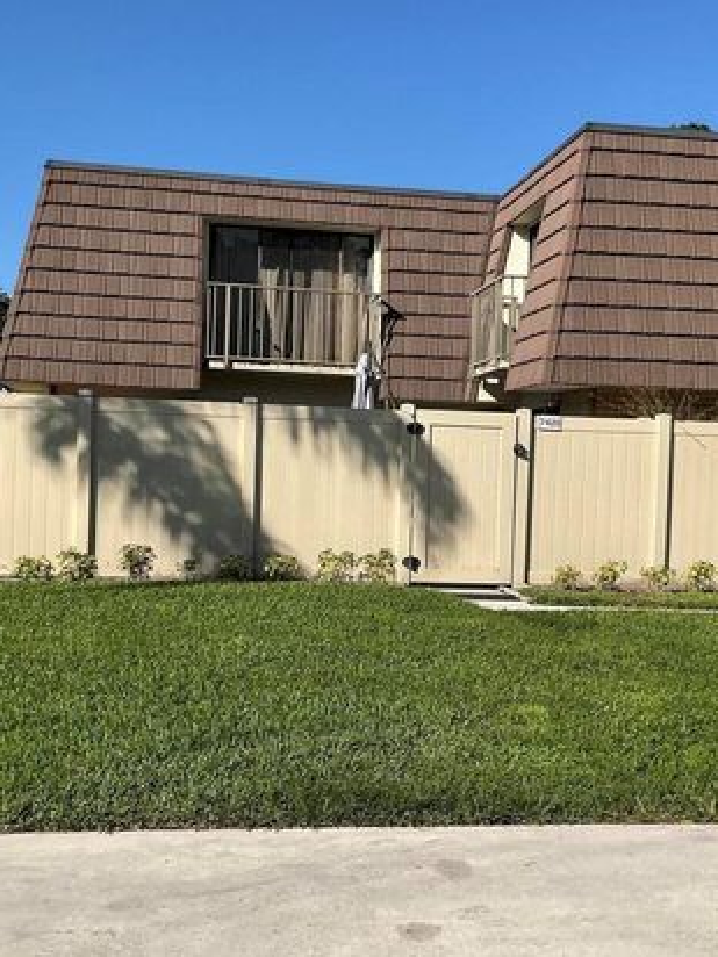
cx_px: 393
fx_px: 1300
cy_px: 512
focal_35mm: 47
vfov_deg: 40.4
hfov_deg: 30.9
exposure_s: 1/2959
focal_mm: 3
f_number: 1.8
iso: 20
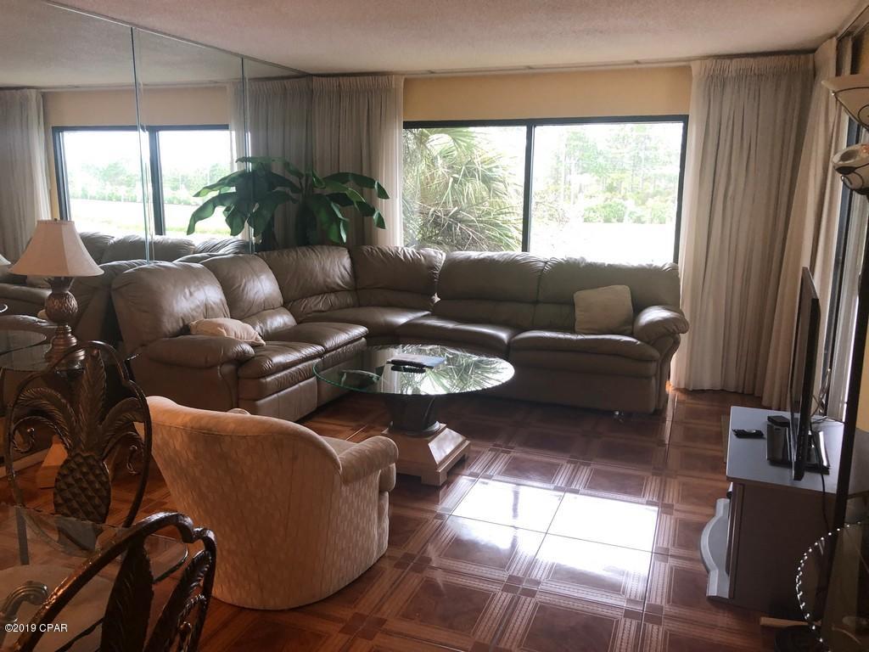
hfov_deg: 63.4
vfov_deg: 49.7
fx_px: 703
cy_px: 326
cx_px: 434
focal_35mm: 28
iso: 40
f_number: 1.8
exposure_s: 1/24
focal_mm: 4
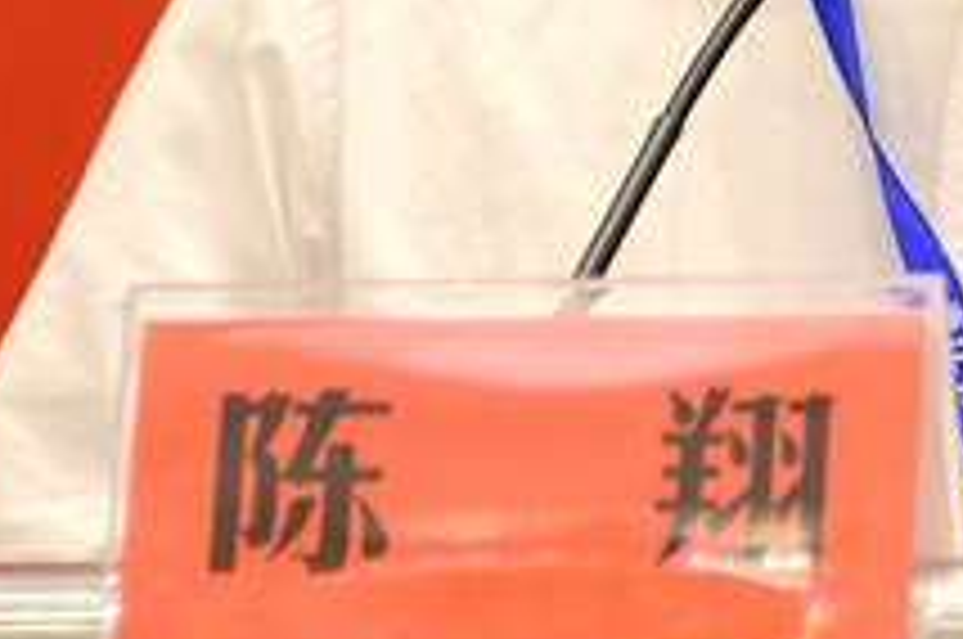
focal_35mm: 786
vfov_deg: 1.7
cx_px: 1022
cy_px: -322
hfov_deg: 2.6
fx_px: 20994
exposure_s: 1/50
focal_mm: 210
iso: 800
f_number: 5.6
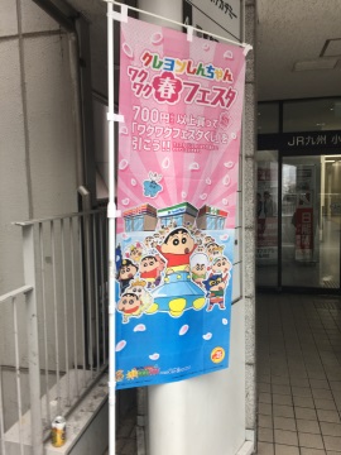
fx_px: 381
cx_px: 170
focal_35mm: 29
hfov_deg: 48.2
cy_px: 228
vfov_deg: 61.7
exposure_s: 1/120
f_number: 2.2
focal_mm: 4.15
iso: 32
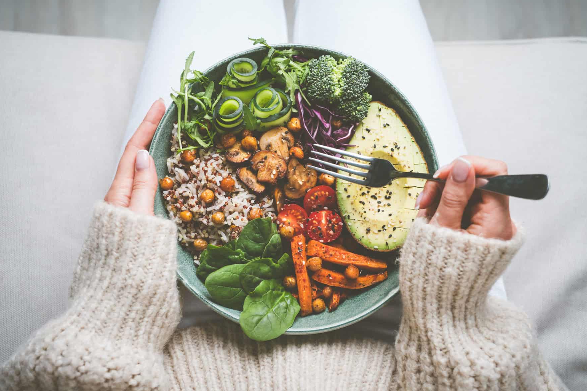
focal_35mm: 43
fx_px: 701
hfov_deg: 45.4
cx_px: 299
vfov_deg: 31.2
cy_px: 192
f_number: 5
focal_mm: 42
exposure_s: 1/250
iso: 125
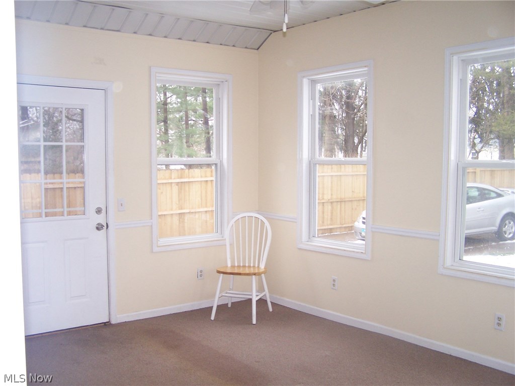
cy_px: 193
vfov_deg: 37.7
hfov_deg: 49.0
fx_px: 565
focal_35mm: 38
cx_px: 258
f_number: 2.8
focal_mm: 6.3
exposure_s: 1/60
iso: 140
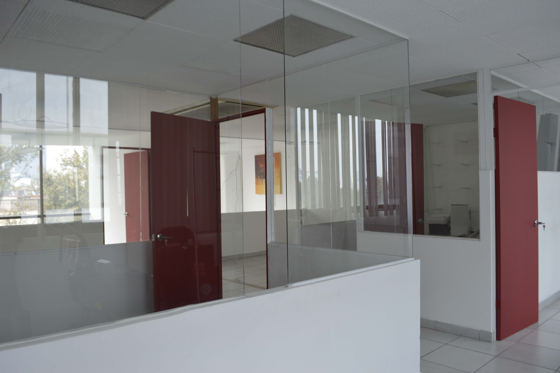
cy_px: 186
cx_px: 280
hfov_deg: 67.4
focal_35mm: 27
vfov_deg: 47.8
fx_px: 420
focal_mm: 18
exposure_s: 1/125
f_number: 5.6
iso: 400
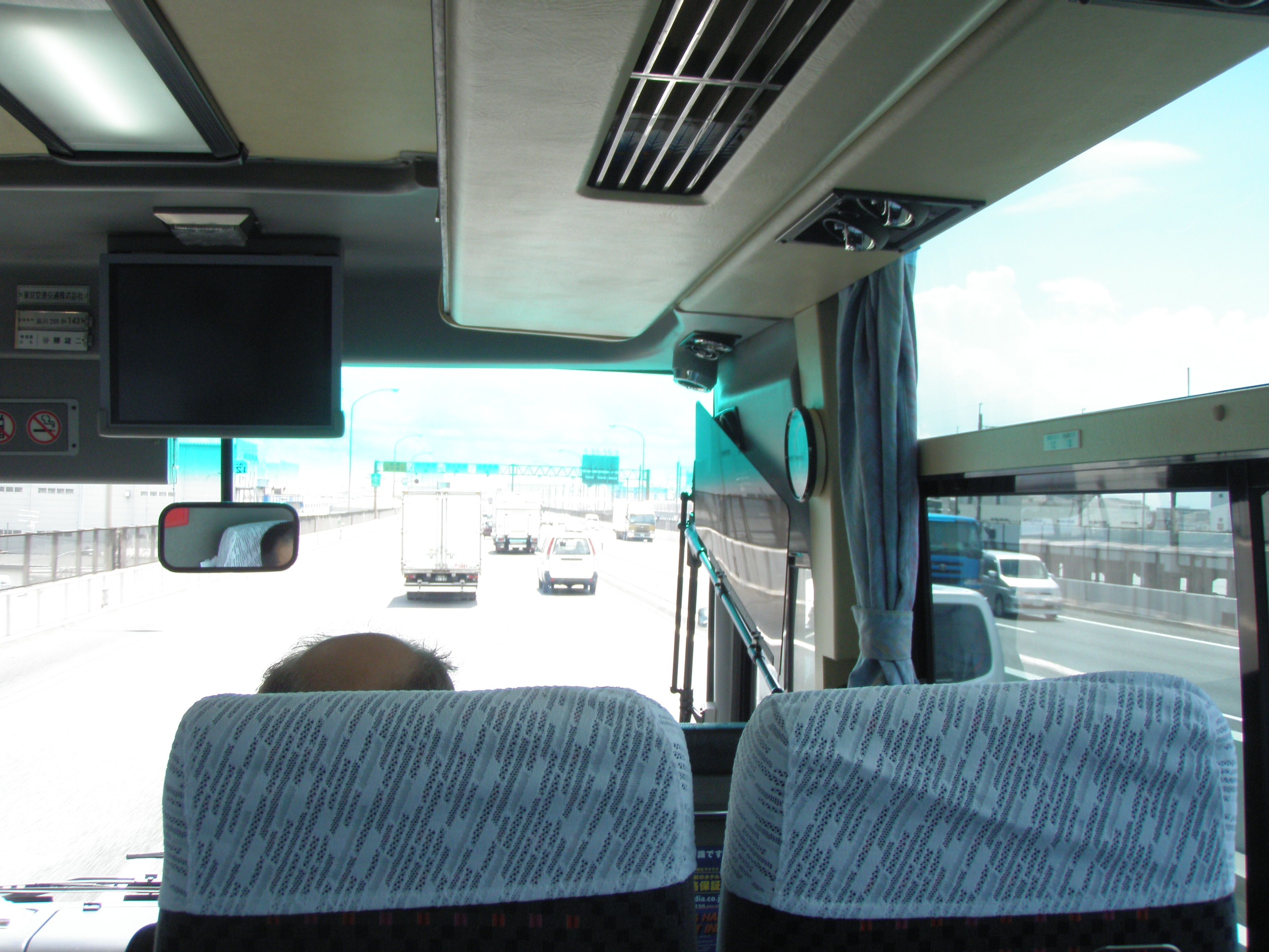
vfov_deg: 37.7
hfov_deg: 49.0
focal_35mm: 38
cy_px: 476
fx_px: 1393
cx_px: 634
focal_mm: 6.7
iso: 80
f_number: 3.5
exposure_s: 1/160
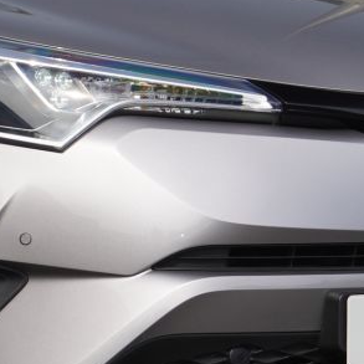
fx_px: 3474
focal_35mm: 292
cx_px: -87
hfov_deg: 6.0
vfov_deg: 6.0
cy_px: 98
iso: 100
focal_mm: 42
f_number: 6.3
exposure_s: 1/250
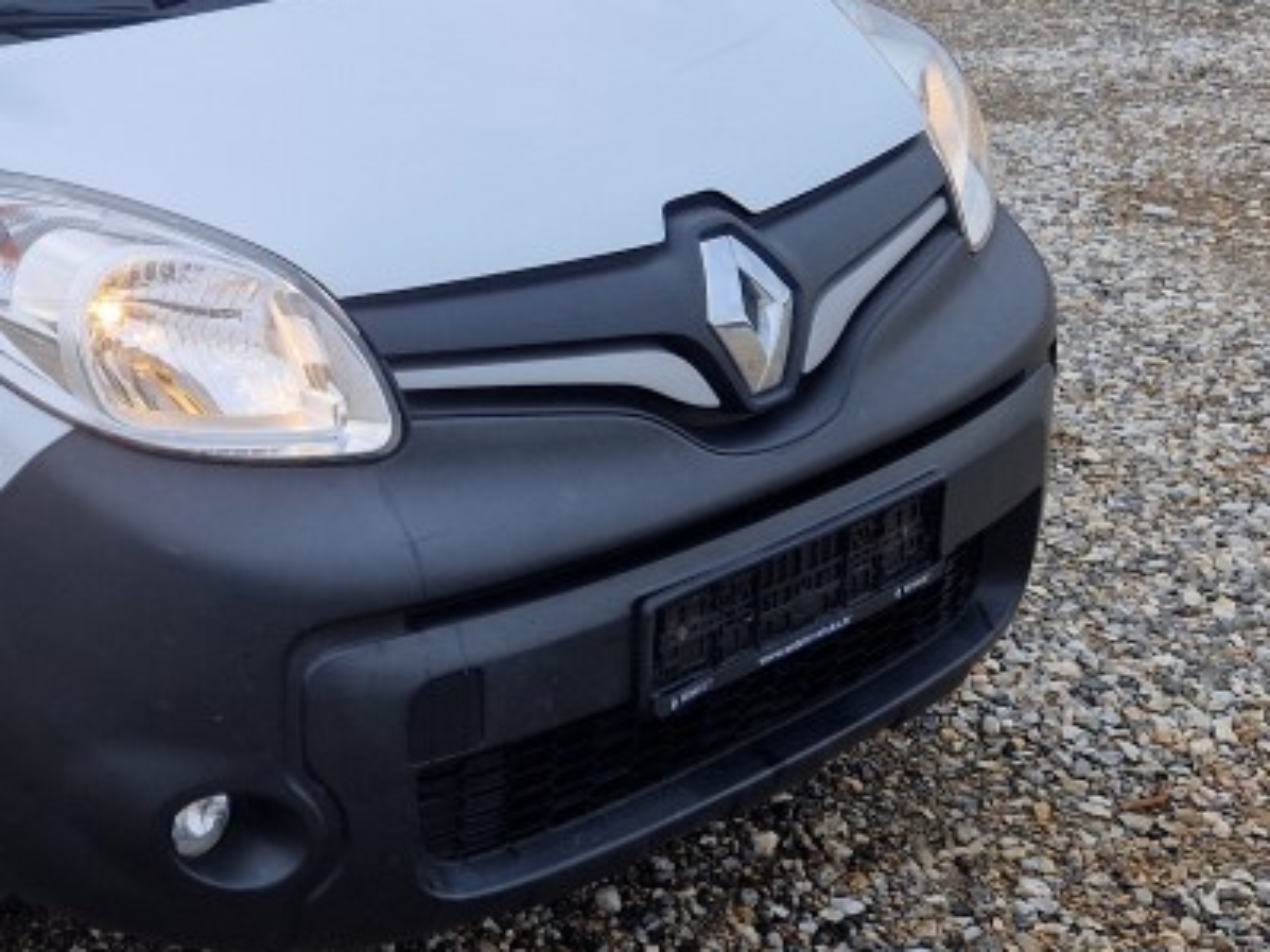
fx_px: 2164
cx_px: 48
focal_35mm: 59
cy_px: 242
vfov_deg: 24.5
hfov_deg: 30.7
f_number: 1.8
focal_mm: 5.4
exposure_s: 1/200
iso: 50
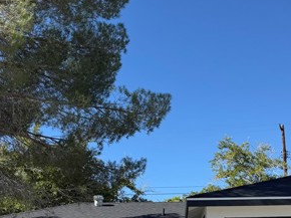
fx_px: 445
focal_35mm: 53
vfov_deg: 26.1
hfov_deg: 35.7
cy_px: 218
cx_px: 203
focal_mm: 6.76
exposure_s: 1/3279
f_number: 1.78
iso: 80
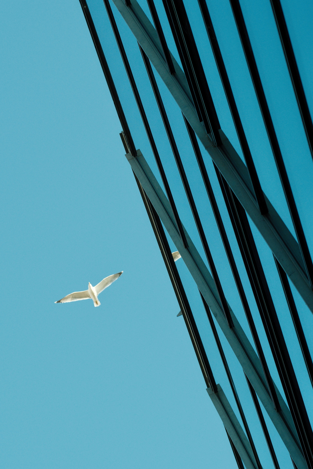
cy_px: 234
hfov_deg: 10.2
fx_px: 1760
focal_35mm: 135
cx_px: 156
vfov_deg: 15.2
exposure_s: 1/800
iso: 500
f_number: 5
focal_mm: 90
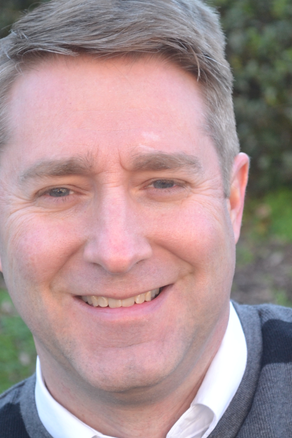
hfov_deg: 8.8
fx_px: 1898
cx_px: 135
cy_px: 242
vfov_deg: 13.2
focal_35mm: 156
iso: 400
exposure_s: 1/100
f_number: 5.6
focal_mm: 52
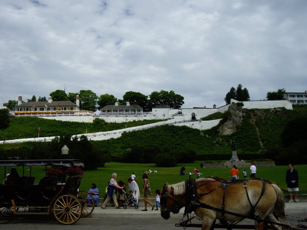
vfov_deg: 37.7
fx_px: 337
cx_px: 154
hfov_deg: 49.0
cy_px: 115
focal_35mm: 38
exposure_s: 1/800
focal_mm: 6.2
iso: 50
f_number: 4.3
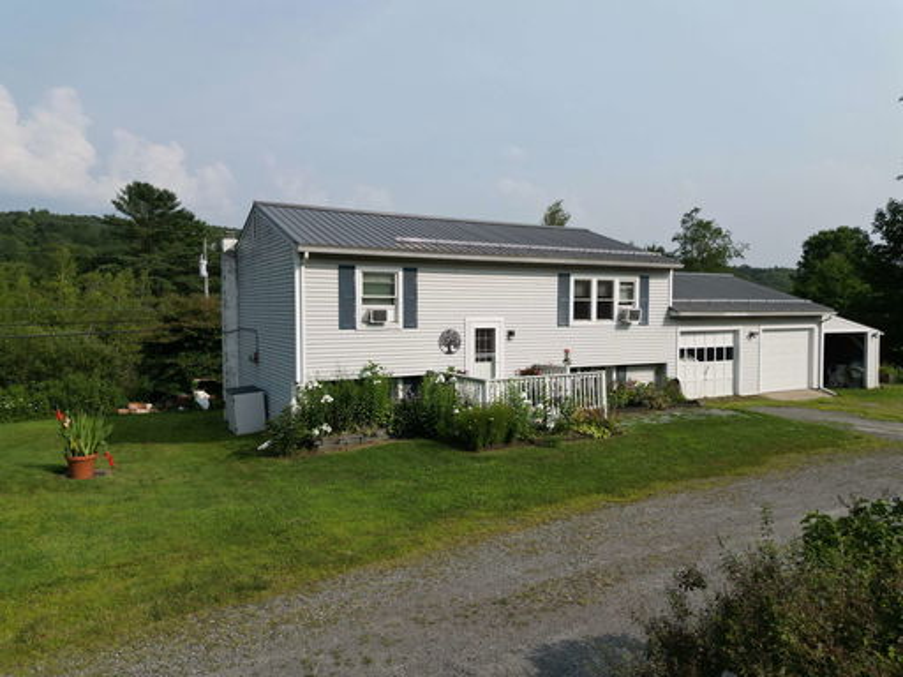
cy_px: 338
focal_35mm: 24
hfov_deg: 71.6
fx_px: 626
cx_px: 452
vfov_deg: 56.8
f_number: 1.7
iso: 100
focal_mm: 6.72
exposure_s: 1/3200
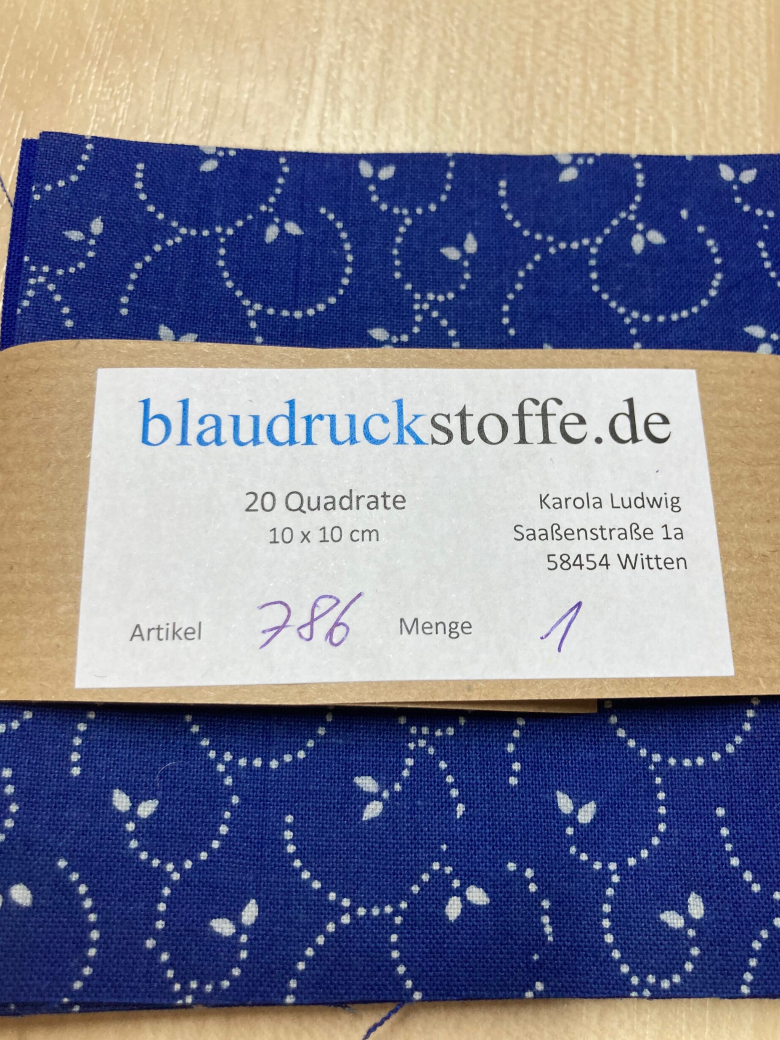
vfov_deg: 61.7
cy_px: 518
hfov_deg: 48.2
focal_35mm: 29
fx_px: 871
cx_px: 402
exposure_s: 1/50
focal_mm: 3.99
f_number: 1.8
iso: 64
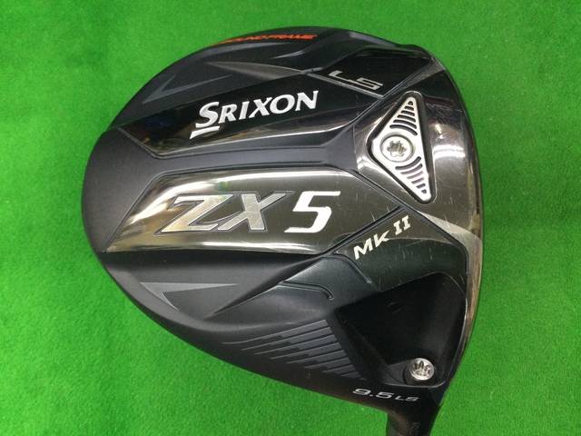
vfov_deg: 45.4
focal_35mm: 31
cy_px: 218
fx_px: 520
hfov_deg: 58.4
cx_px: 290
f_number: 2.4
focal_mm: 3.3
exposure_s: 1/30
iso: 160
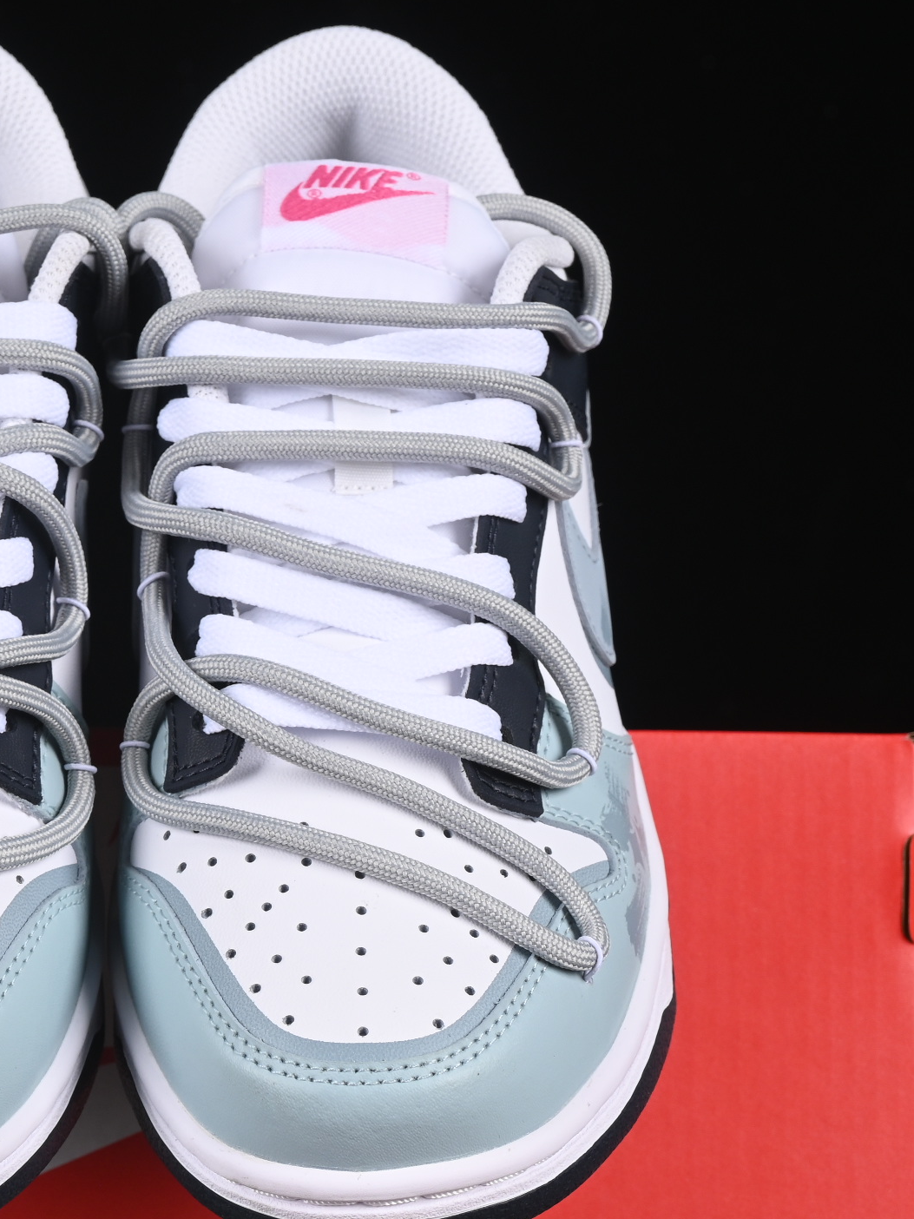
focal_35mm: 143
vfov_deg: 13.8
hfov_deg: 10.3
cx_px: 82
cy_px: 746
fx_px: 5034
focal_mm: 50
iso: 160
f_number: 8
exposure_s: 1/80
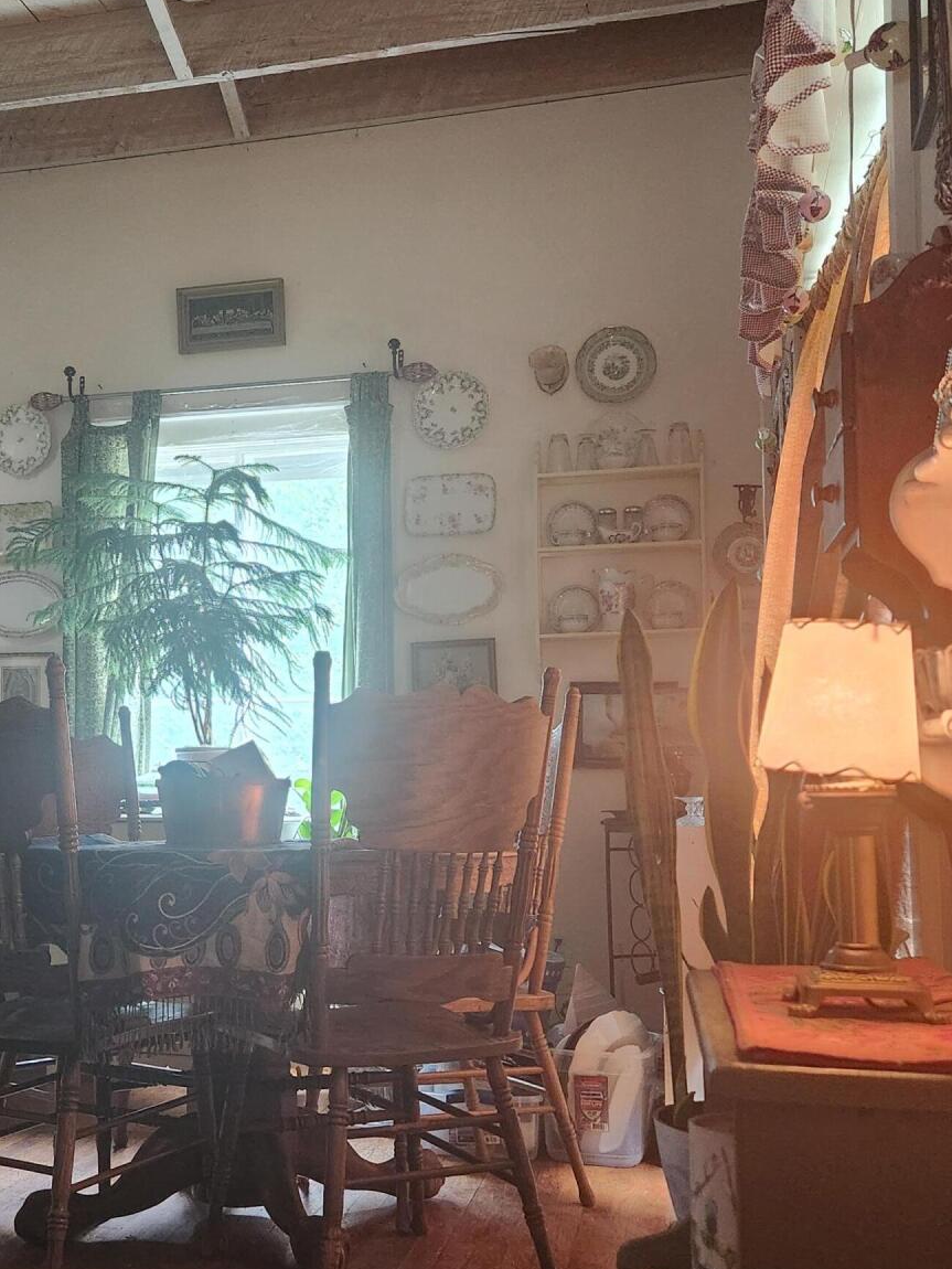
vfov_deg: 46.8
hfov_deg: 35.4
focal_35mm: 40
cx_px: 279
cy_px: 668
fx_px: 1466
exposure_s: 1/120
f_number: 1.8
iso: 800
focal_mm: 5.4
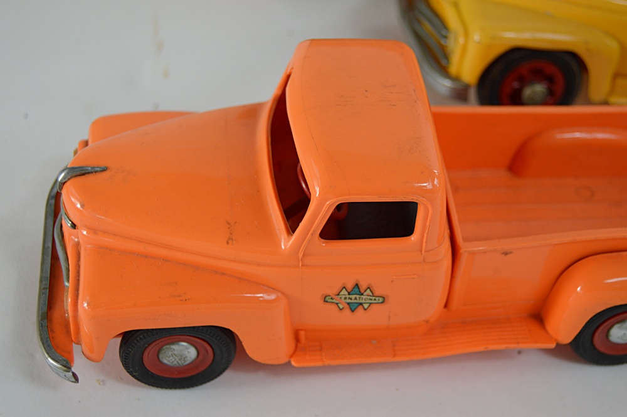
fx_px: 992
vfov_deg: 23.7
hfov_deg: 35.1
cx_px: 314
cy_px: 208
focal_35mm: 57
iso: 400
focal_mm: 38
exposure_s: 1/80
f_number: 4.8
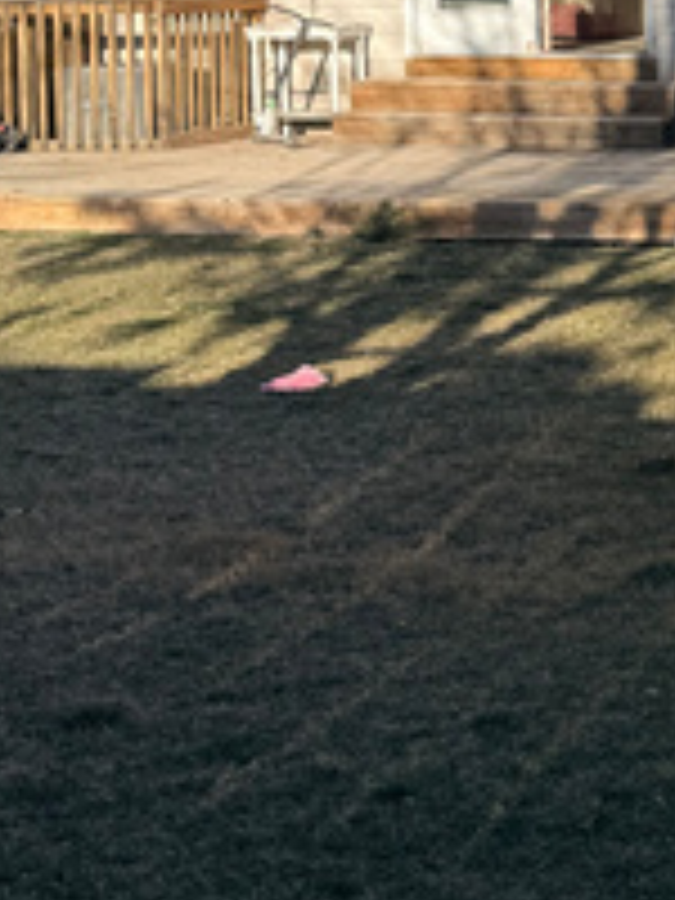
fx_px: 2392
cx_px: 1125
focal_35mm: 92
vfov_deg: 20.9
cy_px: 108
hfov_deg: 14.5
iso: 80
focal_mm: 6.76
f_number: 1.78
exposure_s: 1/4405
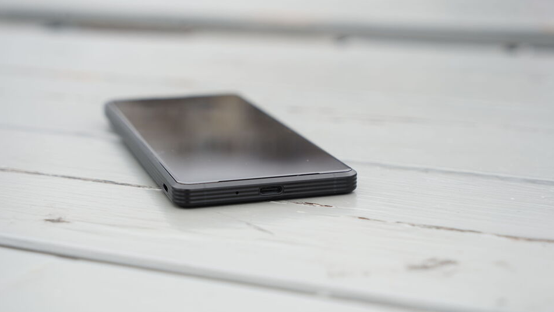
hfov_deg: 28.6
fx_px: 1087
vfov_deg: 16.3
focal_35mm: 74
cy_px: 185
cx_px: 277
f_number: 5.6
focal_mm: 70
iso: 250
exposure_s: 1/125
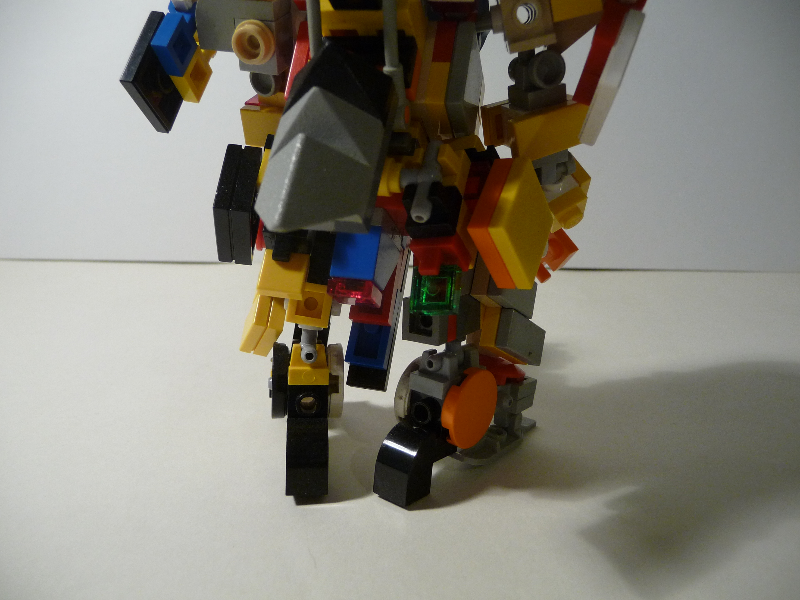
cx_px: 400
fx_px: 647
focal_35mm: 28
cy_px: 300
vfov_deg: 49.7
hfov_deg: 63.4
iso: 200
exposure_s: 1/30
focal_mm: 4.7
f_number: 3.3
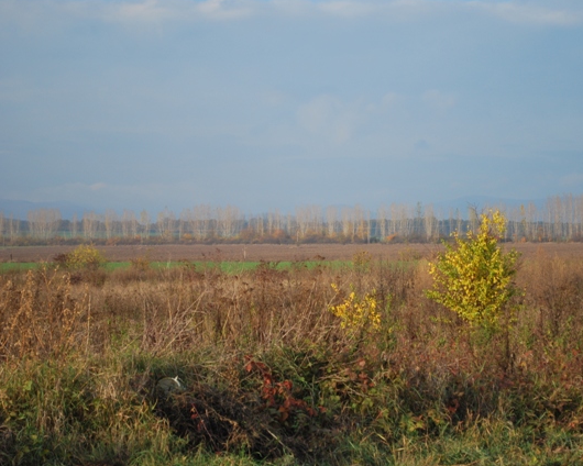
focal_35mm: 94
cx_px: 330
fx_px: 1614
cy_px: 232
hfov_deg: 20.5
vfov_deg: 16.4
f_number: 5.6
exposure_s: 1/500
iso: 200
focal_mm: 55
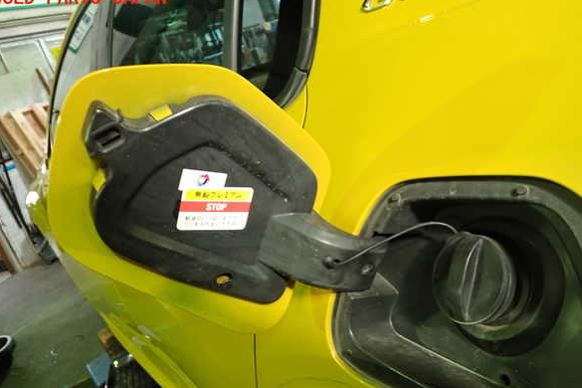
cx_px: 285
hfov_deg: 58.7
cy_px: 209
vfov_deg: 41.1
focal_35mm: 32
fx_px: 517
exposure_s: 1/30
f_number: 2.3
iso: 320
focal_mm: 5.4
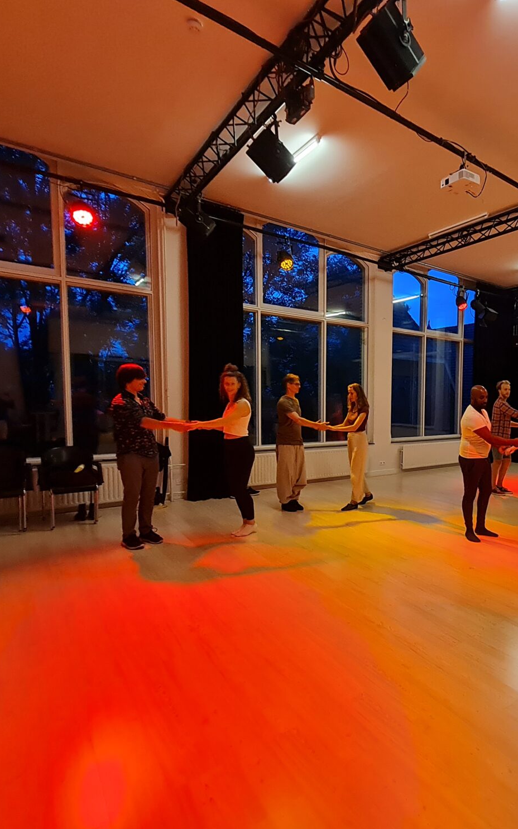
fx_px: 429
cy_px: 428
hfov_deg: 58.1
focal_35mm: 19
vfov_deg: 88.0
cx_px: 404
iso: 250
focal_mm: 1.74
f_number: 2.2
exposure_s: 1/50
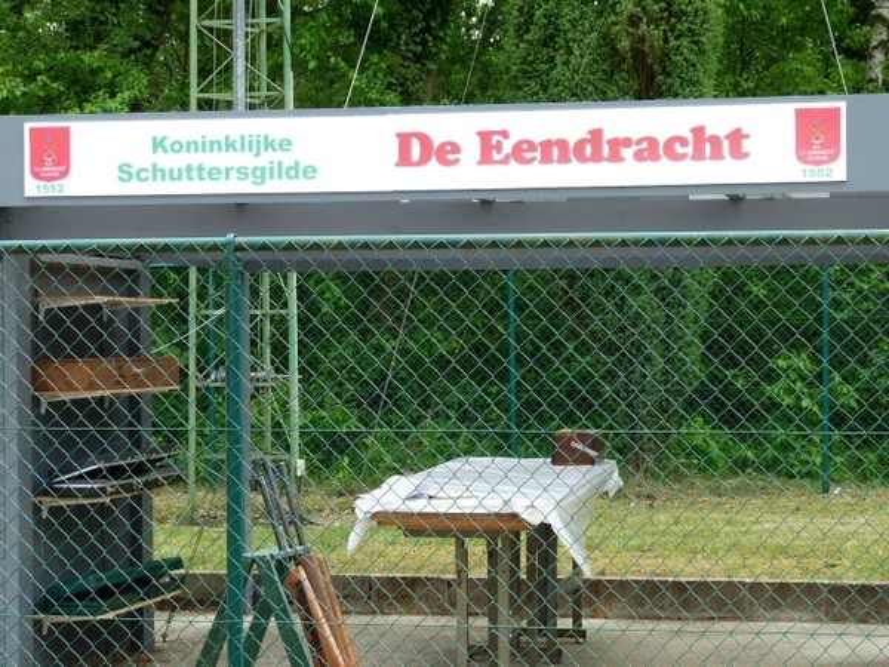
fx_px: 2440
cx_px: 444
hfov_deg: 20.7
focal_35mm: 95
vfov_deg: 15.6
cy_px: 334
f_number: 4
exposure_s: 1/200
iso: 100
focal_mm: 17.1
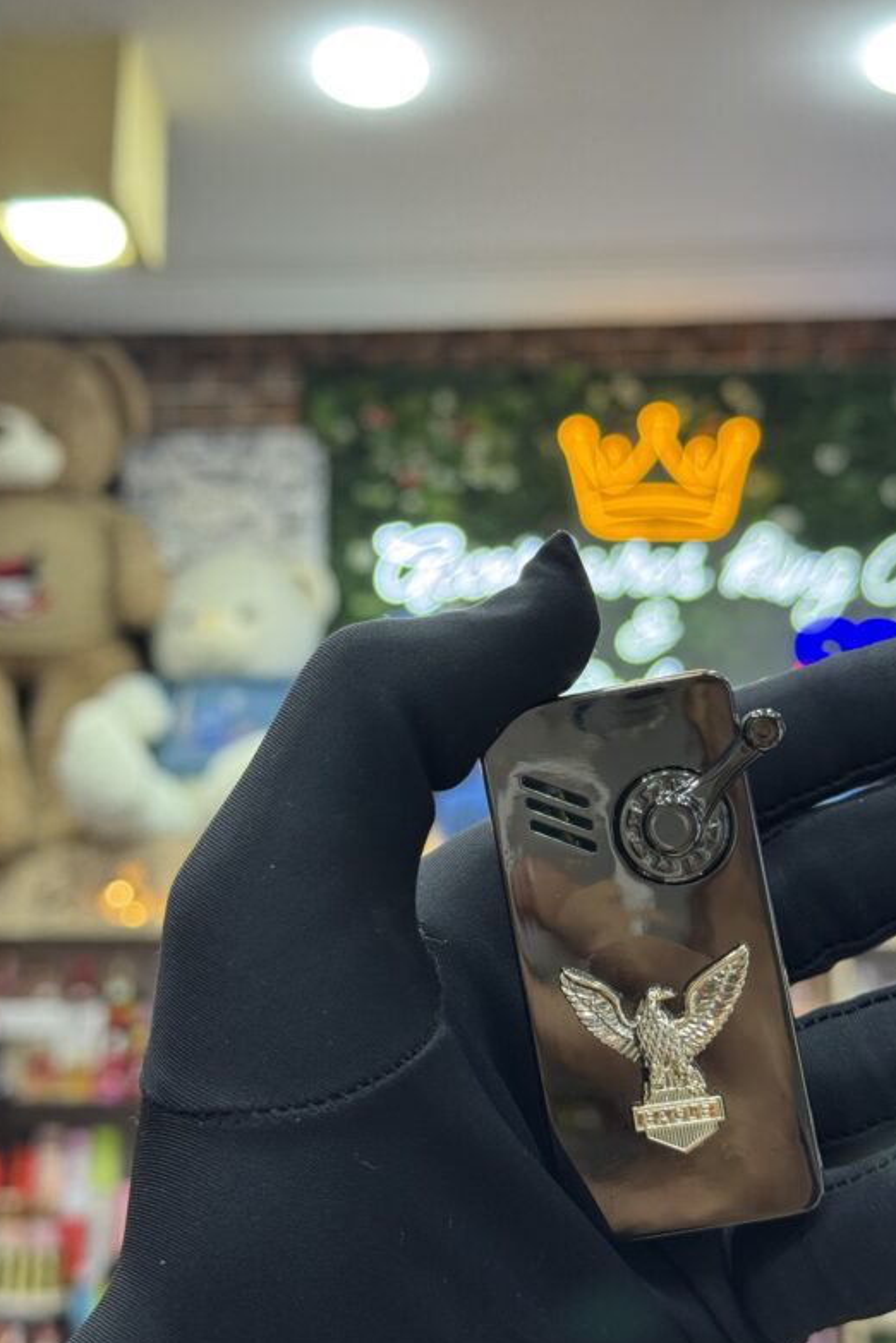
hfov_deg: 26.5
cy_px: 679
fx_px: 1904
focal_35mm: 51
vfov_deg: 38.9
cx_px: 503
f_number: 1.78
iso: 50
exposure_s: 1/50
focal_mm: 6.76
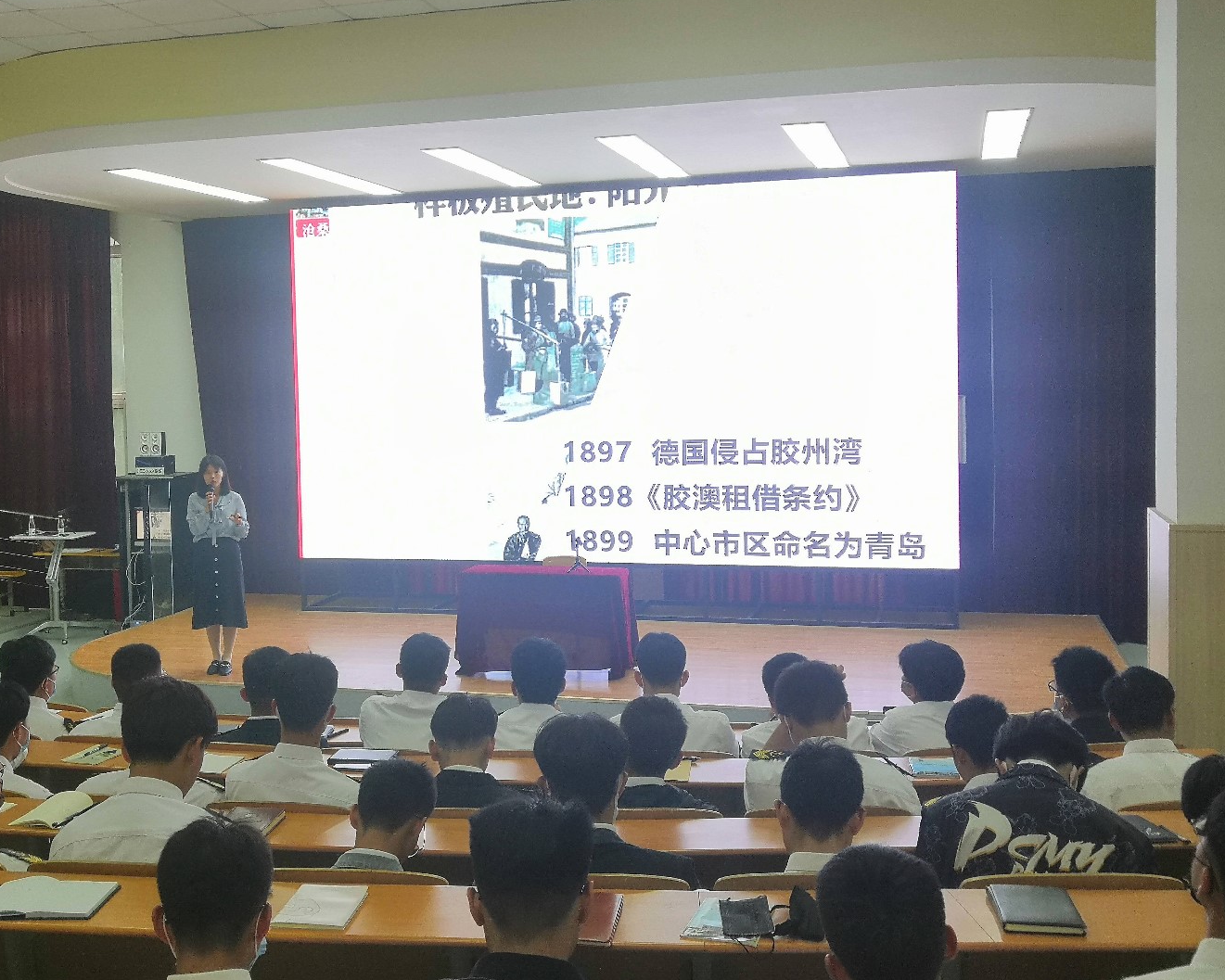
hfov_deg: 46.6
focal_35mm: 39
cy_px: 440
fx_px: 1414
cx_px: 502
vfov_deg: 38.2
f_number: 1.8
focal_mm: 3.95
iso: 100
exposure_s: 1/50
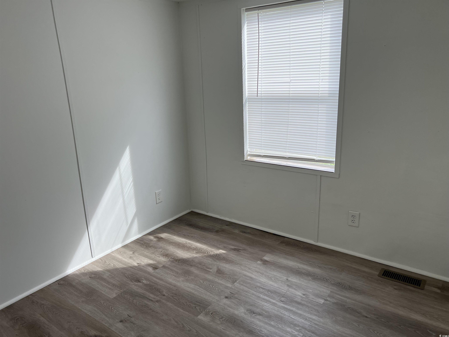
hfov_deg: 67.3
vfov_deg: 53.1
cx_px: 224
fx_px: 337
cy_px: 168
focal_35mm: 26
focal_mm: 5.7
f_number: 1.5
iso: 50
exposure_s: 1/394
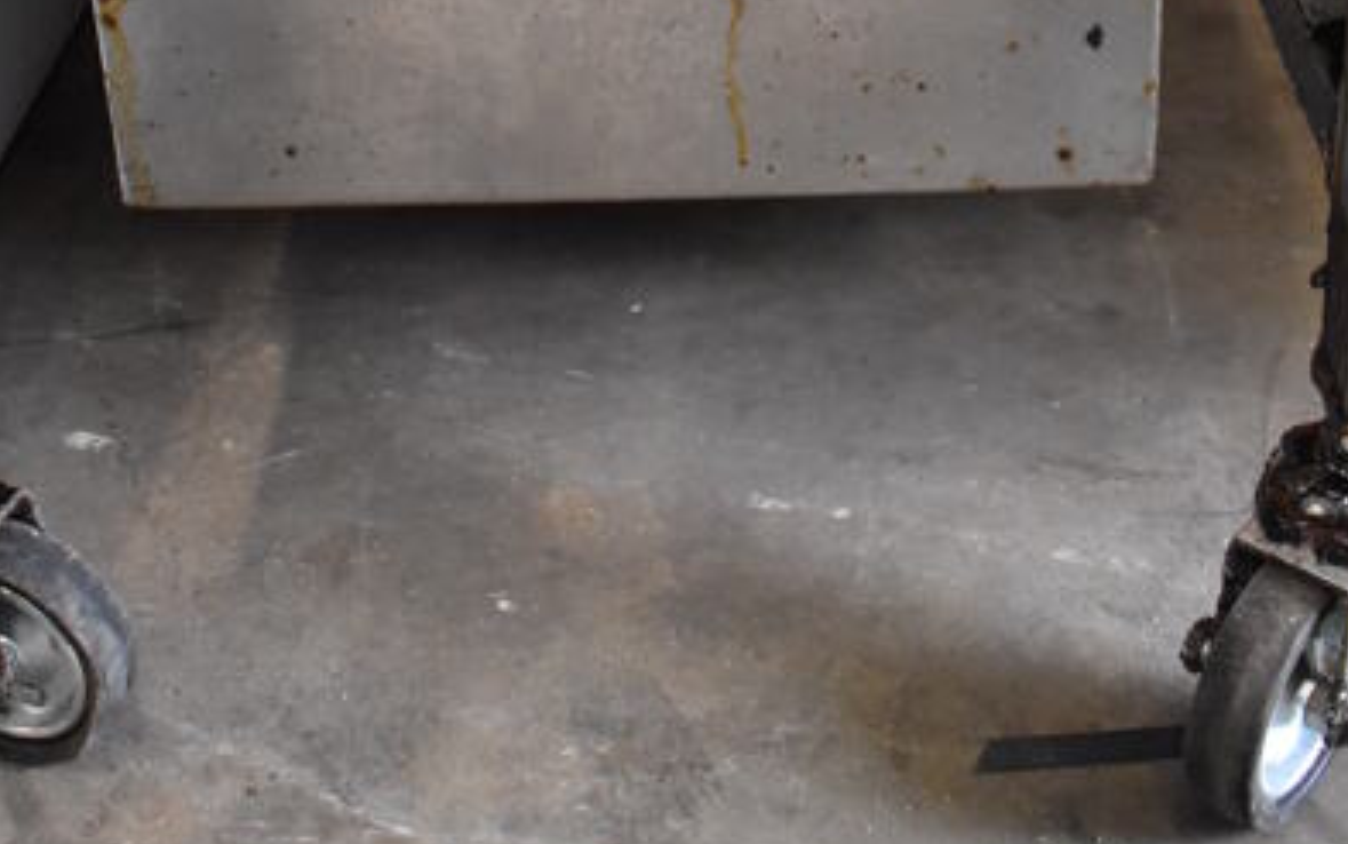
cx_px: 515
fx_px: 2352
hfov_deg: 31.8
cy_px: -396
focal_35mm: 64
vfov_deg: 18.2
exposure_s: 1/125
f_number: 3.5
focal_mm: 18
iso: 3200
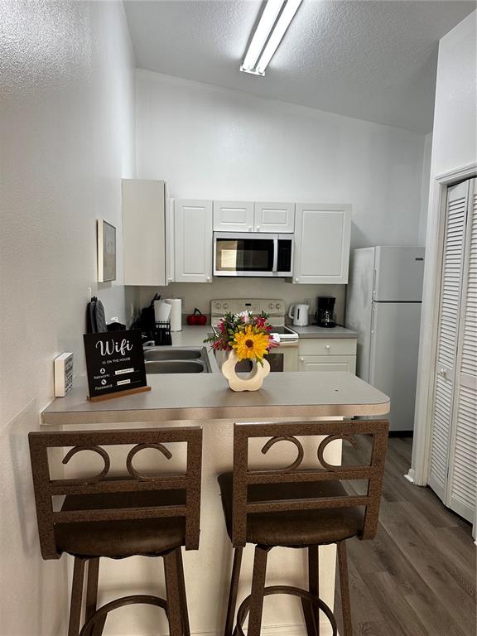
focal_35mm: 24
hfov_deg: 56.8
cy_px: 318
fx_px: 441
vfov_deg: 71.6
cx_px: 238
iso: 125
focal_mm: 6.86
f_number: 1.78
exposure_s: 1/120
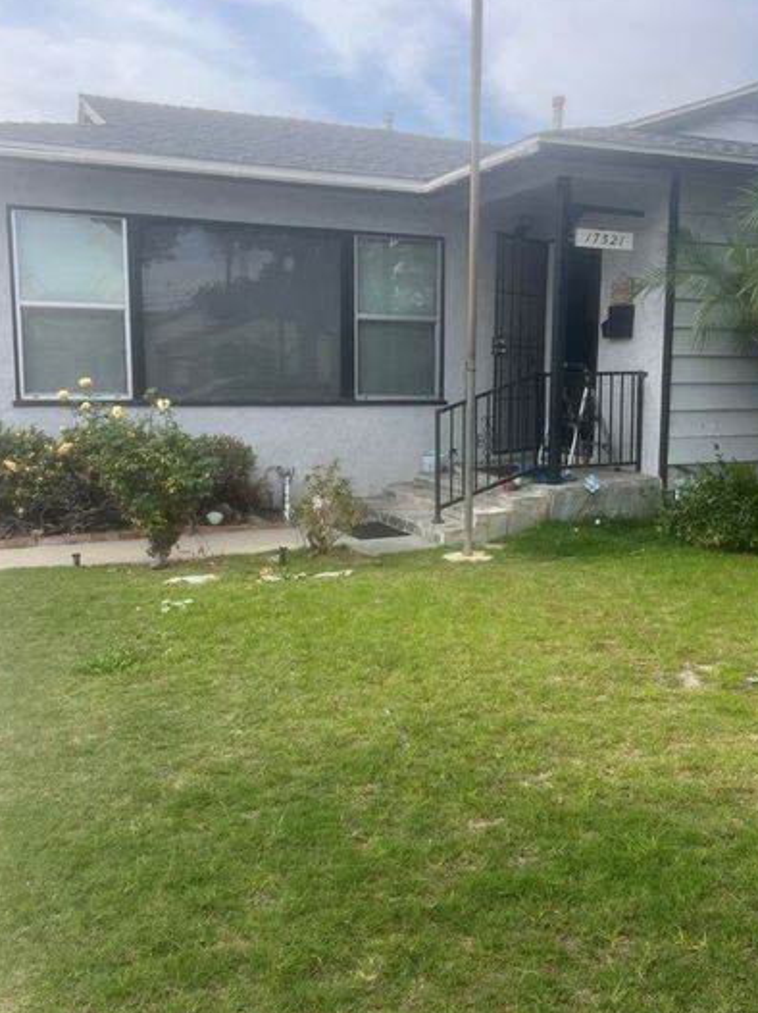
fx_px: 964
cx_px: 433
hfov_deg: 42.8
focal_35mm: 33
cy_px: 506
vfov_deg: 55.4
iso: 50
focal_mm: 5.7
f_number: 1.5
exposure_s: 1/1468
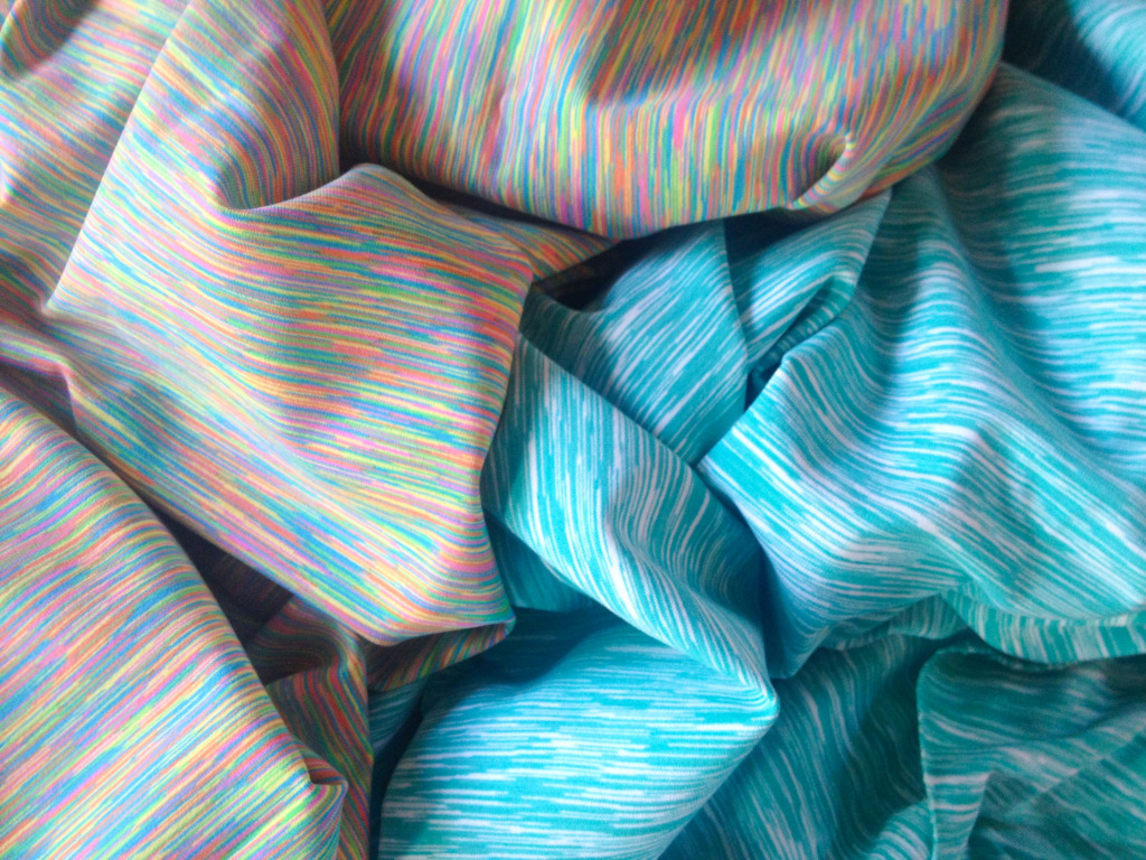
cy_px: 430
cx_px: 573
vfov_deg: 40.7
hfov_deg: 52.6
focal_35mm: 35
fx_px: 1159
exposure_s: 1/20
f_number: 2.4
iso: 100
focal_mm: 4.28
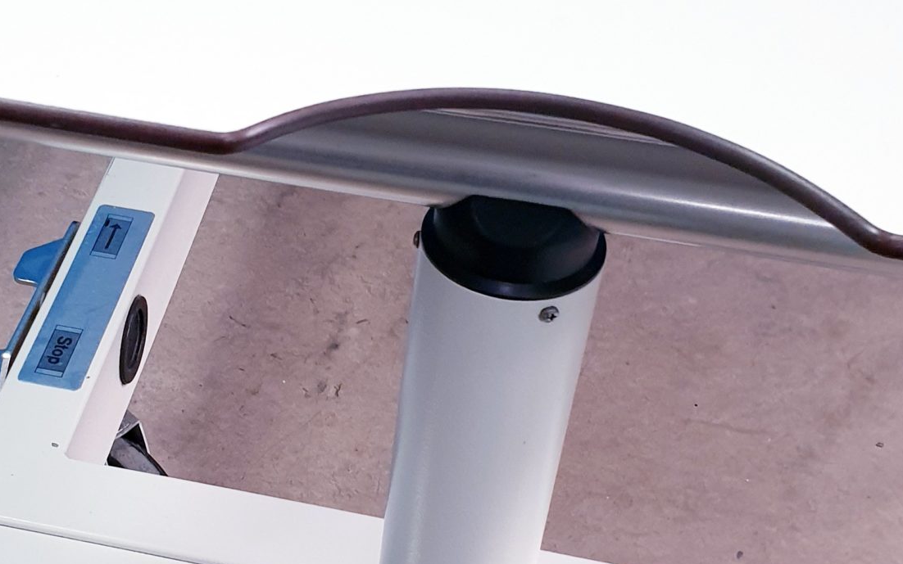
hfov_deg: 31.5
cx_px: 234
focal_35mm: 64
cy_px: 327
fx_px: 1575
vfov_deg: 20.3
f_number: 2.4
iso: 250
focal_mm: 4.3
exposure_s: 1/50
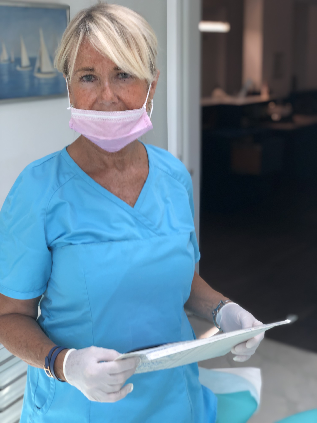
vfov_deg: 36.8
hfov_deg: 28.0
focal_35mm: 52
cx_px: 158
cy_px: 212
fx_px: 635
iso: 16
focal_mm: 6
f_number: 2.4
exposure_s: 1/70
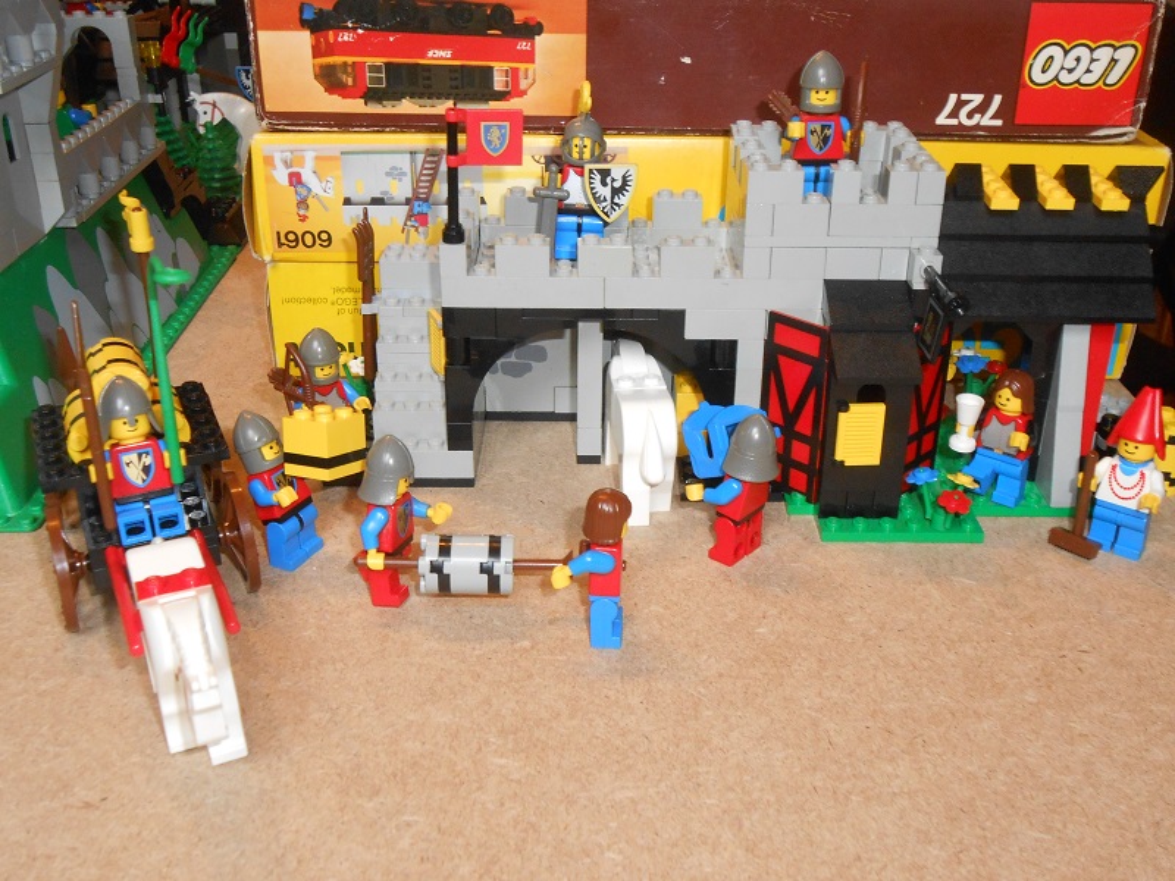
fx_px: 1290
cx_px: 588
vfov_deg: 37.7
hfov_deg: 49.0
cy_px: 440
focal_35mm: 38
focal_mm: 6.8
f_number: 4.2
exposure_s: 1/10
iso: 400
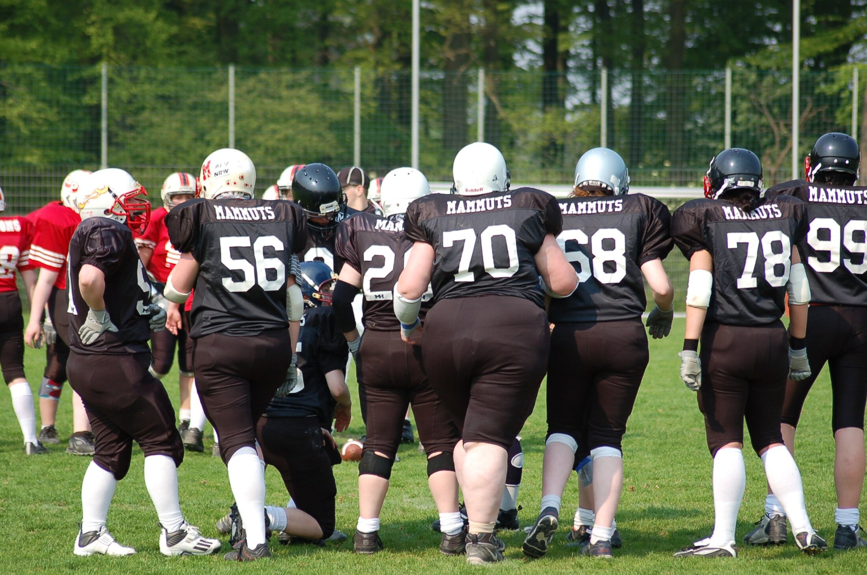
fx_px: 4868
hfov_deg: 10.2
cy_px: 288
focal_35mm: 202
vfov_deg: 6.8
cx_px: 434
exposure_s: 1/1000
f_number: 4.5
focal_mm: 135
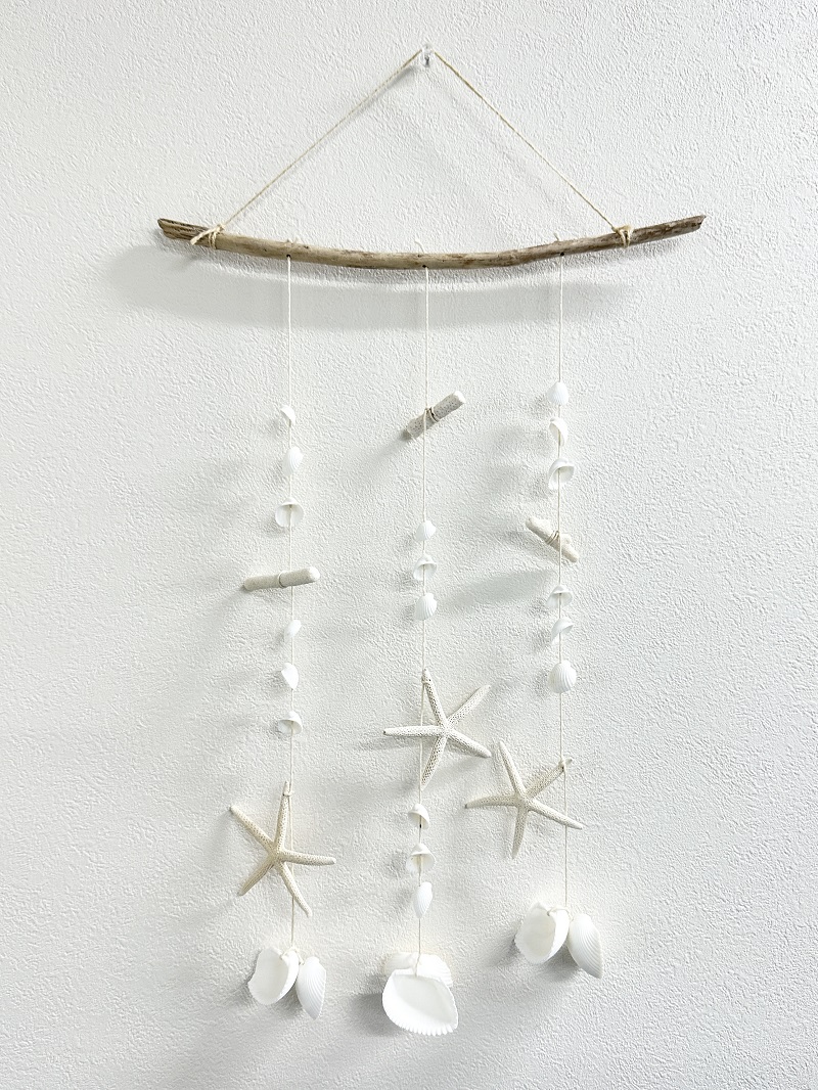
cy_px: 545
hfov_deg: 56.8
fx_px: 756
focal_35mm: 24
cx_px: 409
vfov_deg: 71.6
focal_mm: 6.86
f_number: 1.78
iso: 125
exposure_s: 1/121
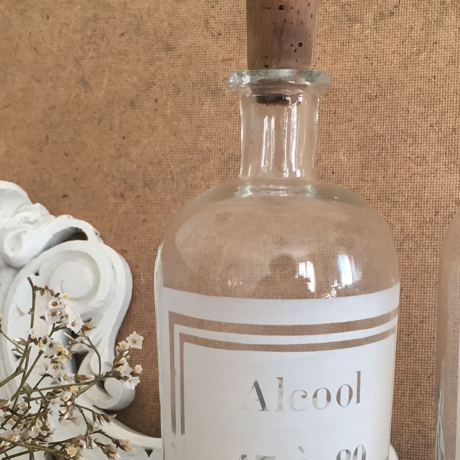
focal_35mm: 57
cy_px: 358
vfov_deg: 29.5
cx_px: 245
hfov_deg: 30.0
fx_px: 857
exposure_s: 1/33
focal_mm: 4.15
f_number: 2.2
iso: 80
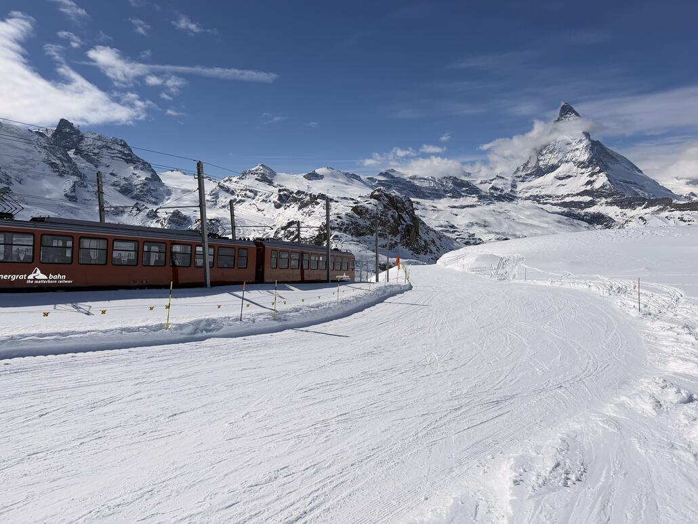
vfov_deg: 56.8
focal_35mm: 24
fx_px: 484
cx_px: 349
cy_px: 262
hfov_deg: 71.6
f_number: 1.78
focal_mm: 6.76
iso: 100
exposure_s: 1/55556
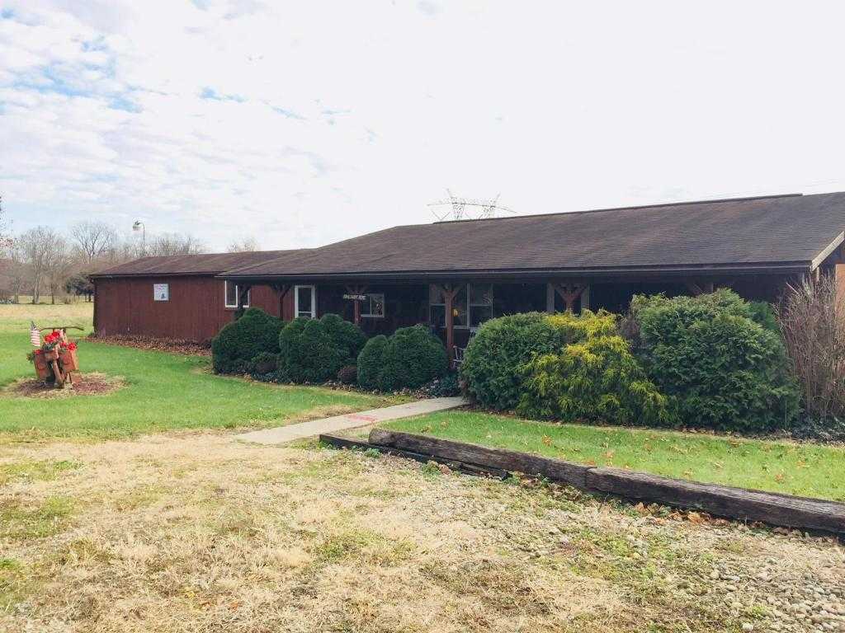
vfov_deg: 48.2
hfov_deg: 61.7
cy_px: 316
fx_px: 708
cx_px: 422
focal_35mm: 29
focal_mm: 4.15
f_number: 2.2
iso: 32
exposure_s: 1/599
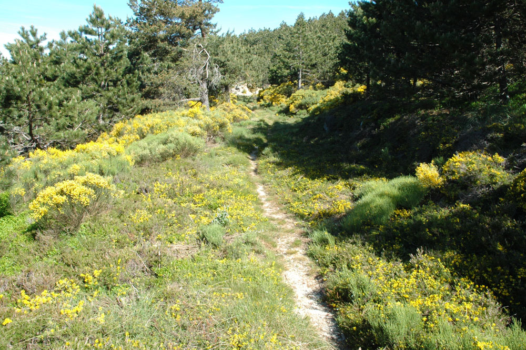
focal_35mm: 27
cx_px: 263
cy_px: 175
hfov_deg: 67.4
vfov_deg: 47.9
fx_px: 394
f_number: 14
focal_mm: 18
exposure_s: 1/60
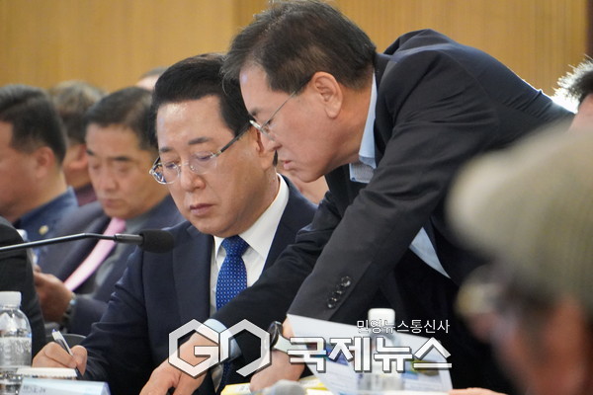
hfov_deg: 5.2
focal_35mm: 396
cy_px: 198
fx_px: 6522
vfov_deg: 3.5
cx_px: 296
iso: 12800
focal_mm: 264
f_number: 6.3
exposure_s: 1/100
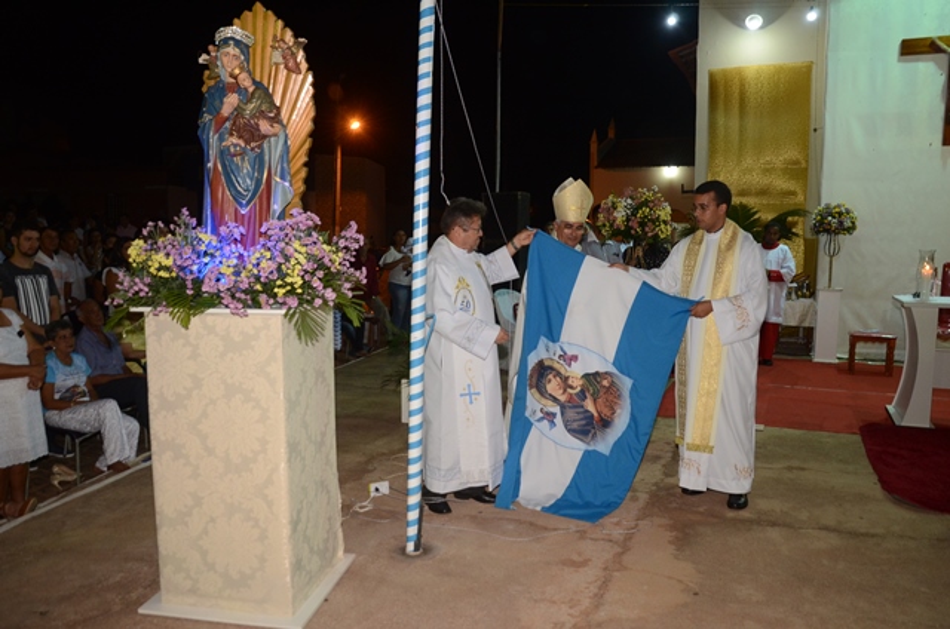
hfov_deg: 67.5
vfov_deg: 47.7
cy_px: 314
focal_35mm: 27
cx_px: 475
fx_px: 711
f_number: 4
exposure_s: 1/60
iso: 1000
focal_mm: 18
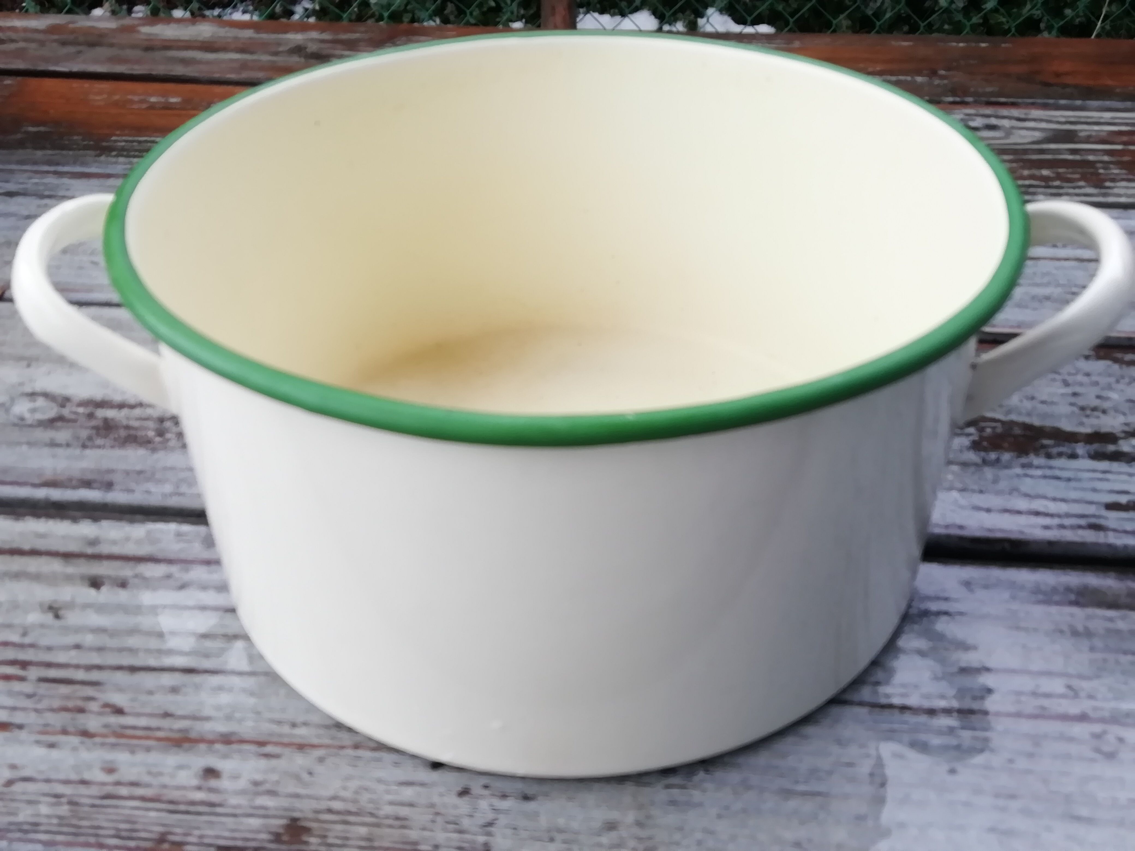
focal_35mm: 34
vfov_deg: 41.8
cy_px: 426
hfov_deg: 54.0
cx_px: 568
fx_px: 1115
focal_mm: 3.21
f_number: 2.2
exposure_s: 1/103
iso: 50
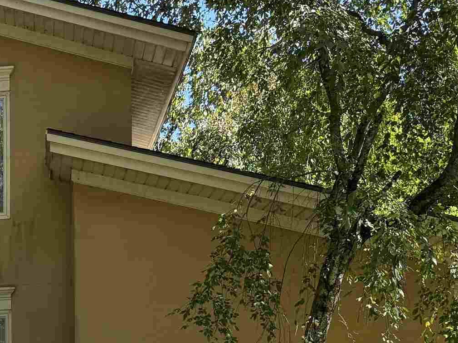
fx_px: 966
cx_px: -101
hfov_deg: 24.1
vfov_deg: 18.3
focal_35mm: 73
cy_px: 482
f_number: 1.78
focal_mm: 6.76
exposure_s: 1/1337
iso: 80
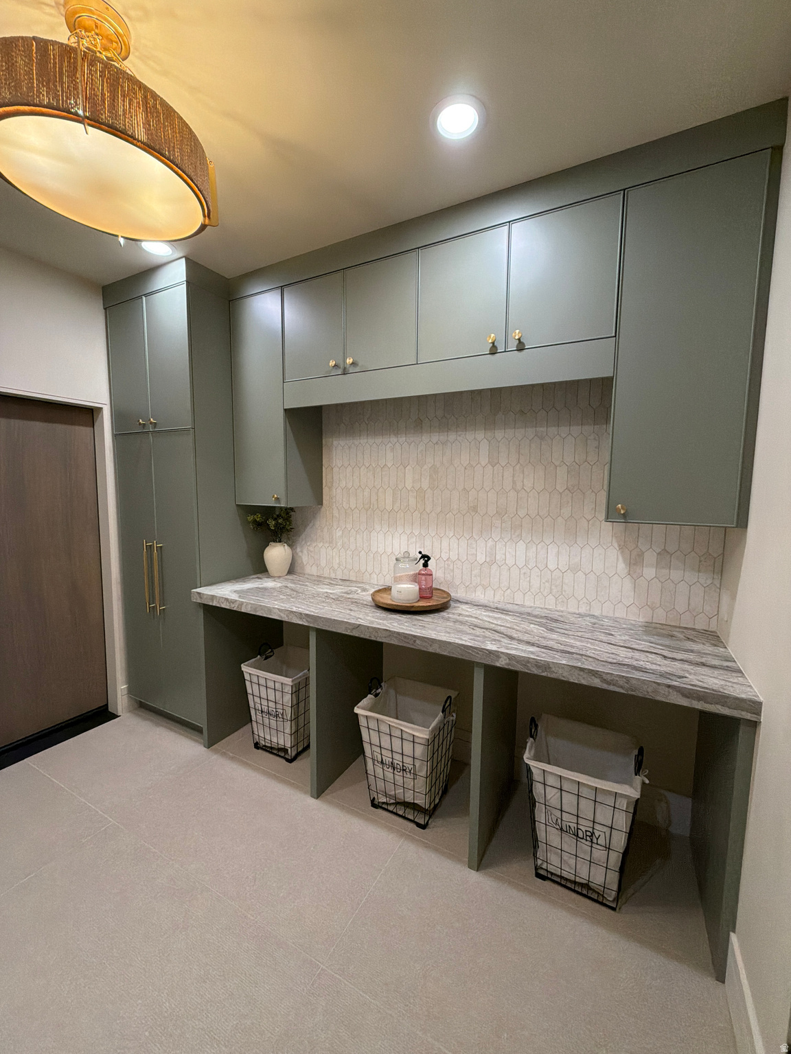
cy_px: 527
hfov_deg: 85.7
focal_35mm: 14
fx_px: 427
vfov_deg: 102.1
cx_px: 396
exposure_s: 1/60
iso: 250
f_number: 2.2
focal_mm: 2.22
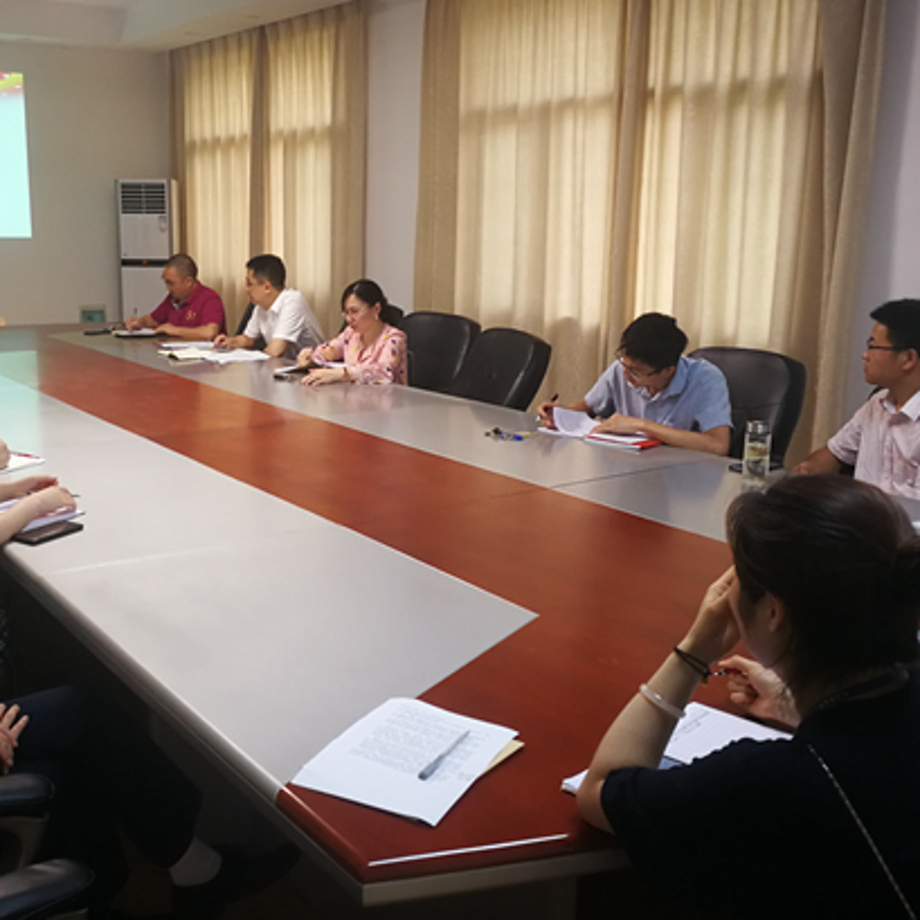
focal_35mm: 35
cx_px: 301
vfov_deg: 47.2
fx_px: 1052
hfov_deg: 46.4
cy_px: 427
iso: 160
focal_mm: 3.95
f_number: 2.2
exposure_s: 1/33.3
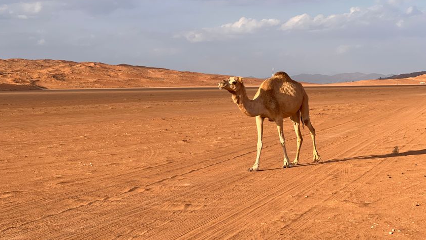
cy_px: 116
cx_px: 211
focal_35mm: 85
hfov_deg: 25.0
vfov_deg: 14.2
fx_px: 960
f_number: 2.8
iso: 32
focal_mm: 9
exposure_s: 1/727
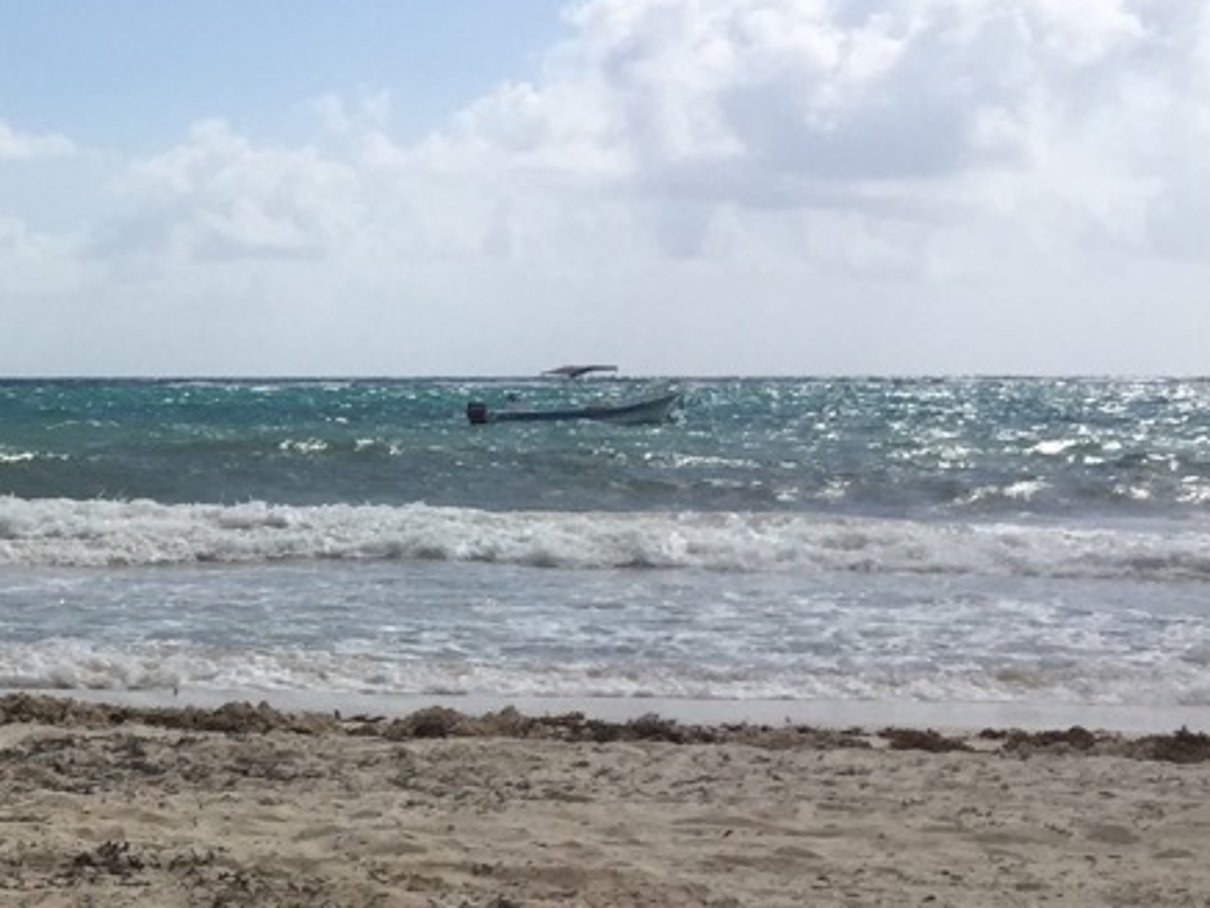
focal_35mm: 85
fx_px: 2972
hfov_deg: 20.2
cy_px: 565
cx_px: -534
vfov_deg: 17.4
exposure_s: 1/5650
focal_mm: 4.15
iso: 32
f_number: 2.2
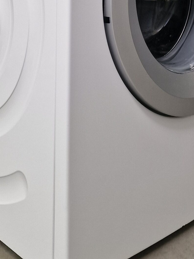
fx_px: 418
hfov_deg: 26.1
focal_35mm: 56
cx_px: 102
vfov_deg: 31.7
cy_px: -1
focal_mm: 6.4
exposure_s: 1/100
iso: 200
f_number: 1.8
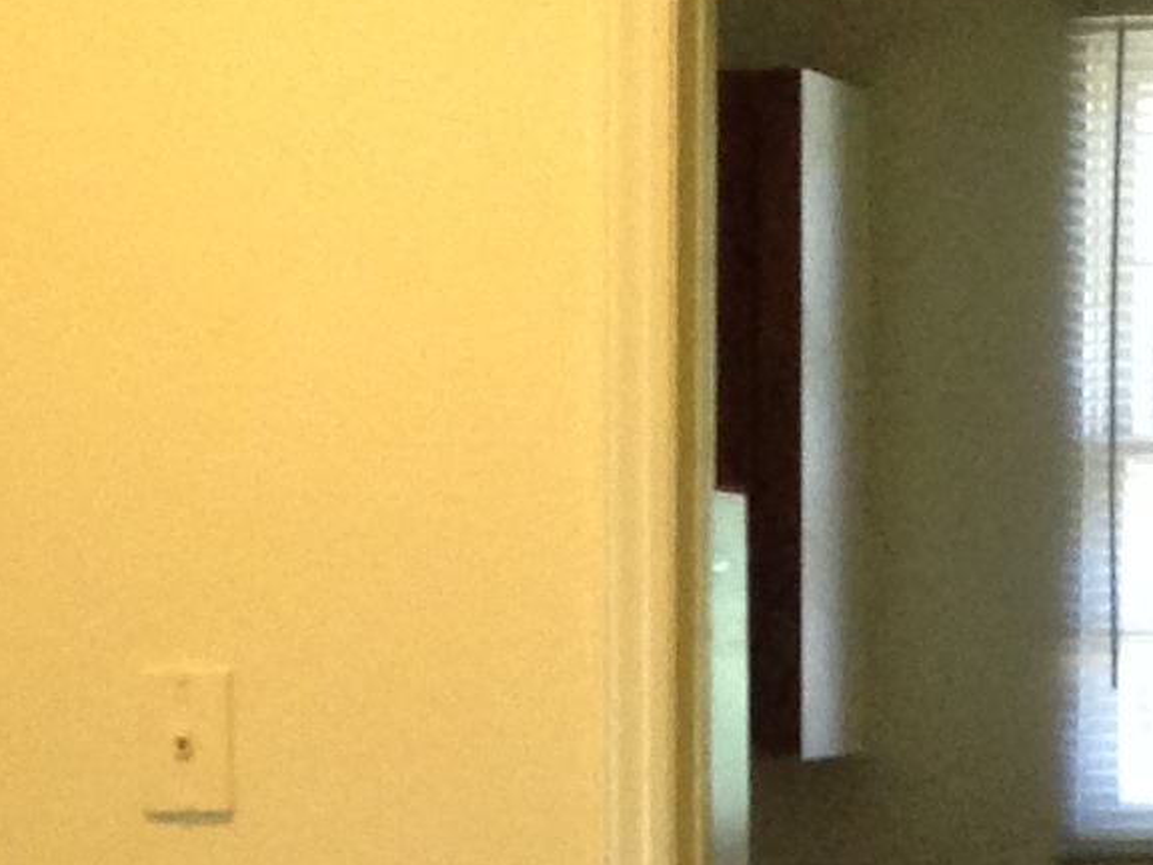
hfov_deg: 10.6
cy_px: 1750
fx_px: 6229
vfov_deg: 7.6
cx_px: 554
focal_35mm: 187
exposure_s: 1/20
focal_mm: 4.12
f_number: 2.4
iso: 160
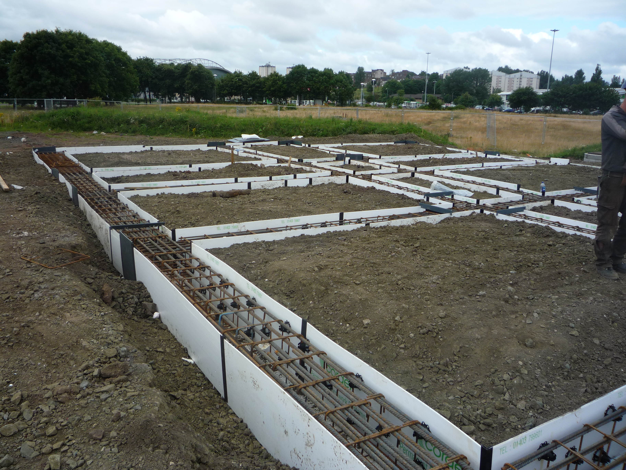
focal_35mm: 30
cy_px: 235
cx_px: 313
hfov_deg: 60.0
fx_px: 543
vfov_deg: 46.8
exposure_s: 1/320
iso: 100
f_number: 4
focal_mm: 5.2
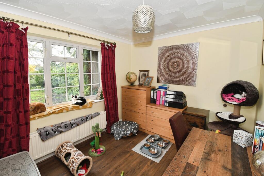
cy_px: 88
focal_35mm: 15
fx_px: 110
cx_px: 132
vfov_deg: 77.3
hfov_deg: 100.4
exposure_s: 1/60
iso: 800
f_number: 7.1
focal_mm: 10
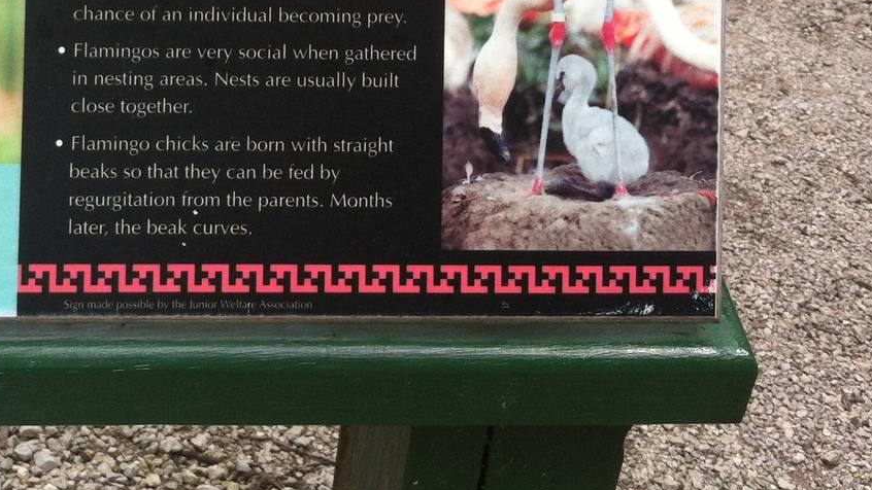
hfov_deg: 28.8
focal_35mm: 72
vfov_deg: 16.0
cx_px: 202
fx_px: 1665
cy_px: -119
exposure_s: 1/280
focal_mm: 3.85
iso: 80
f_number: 2.8
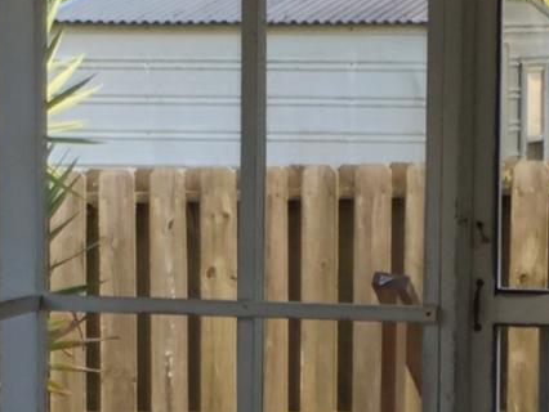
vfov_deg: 7.2
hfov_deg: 9.7
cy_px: 552
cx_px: 335
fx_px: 3237
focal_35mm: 204
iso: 25
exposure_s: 1/143
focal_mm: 4.15
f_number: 2.2
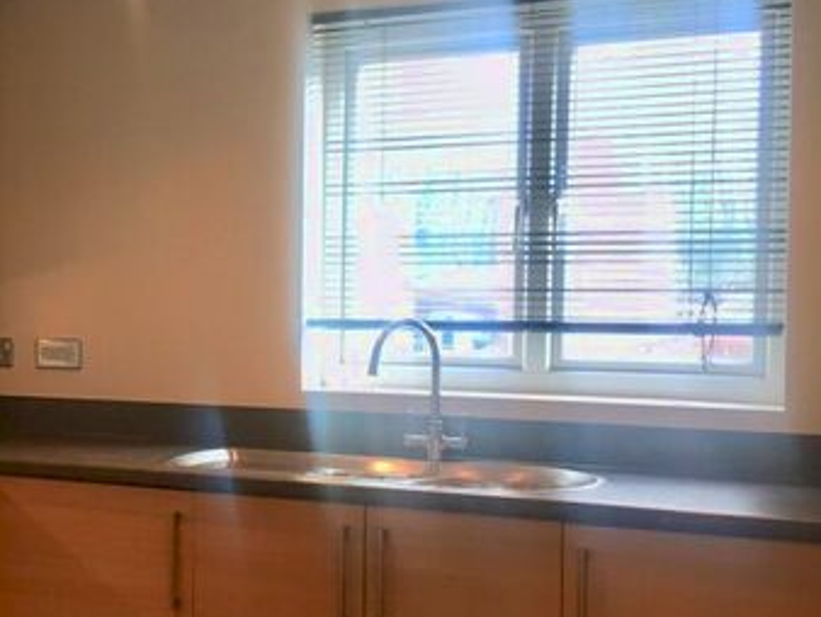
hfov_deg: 30.2
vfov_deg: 24.4
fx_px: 1424
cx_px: 29
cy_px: 351
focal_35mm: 60
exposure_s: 1/33
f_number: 2.2
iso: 32
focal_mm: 4.15
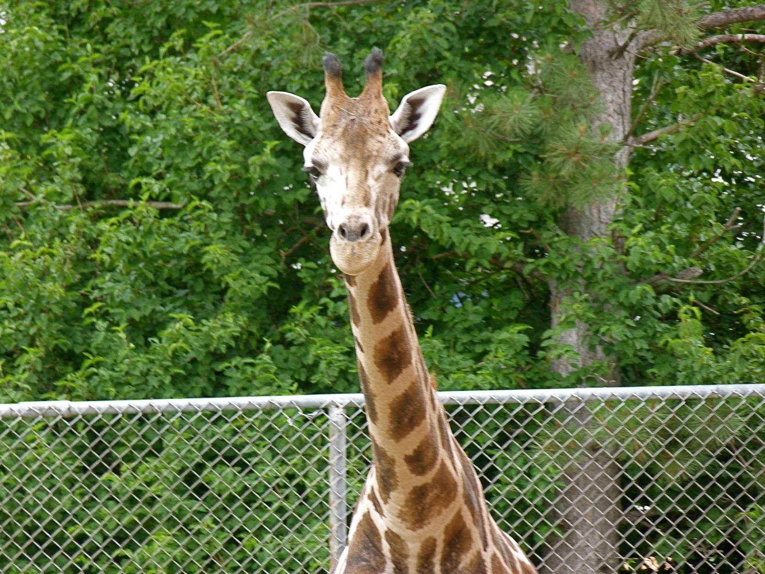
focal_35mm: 498
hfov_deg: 4.0
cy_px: 287
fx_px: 11006
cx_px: 382
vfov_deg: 3.0
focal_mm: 89.6
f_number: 4.6
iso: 200
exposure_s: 1/100
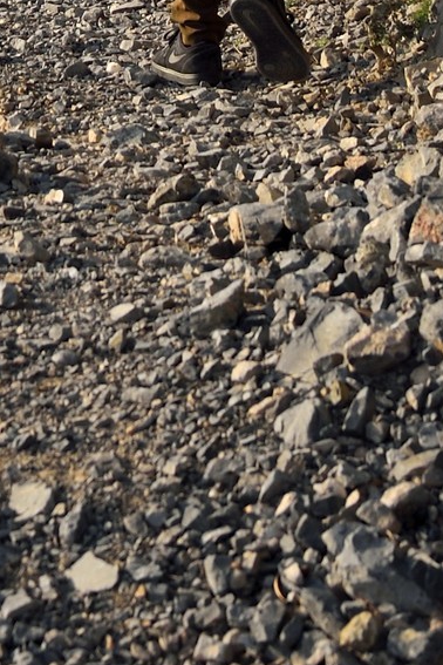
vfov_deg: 11.6
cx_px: -170
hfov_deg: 8.4
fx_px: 2972
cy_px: -600
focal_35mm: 161
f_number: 9
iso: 200
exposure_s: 1/400
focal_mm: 38
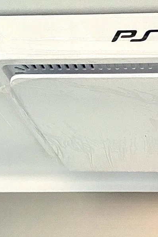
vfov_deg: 30.9
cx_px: 164
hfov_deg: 20.2
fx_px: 428
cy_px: 133
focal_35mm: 65
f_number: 1.8
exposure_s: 1/40
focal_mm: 4.25
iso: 640
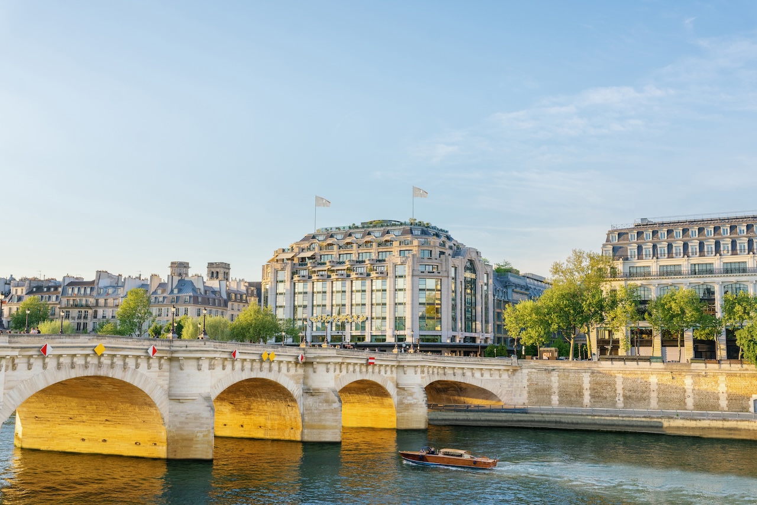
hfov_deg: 53.1
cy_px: 252
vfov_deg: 36.9
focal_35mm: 36
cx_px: 378
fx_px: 757
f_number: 5.6
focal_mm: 36
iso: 400
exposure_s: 1/400
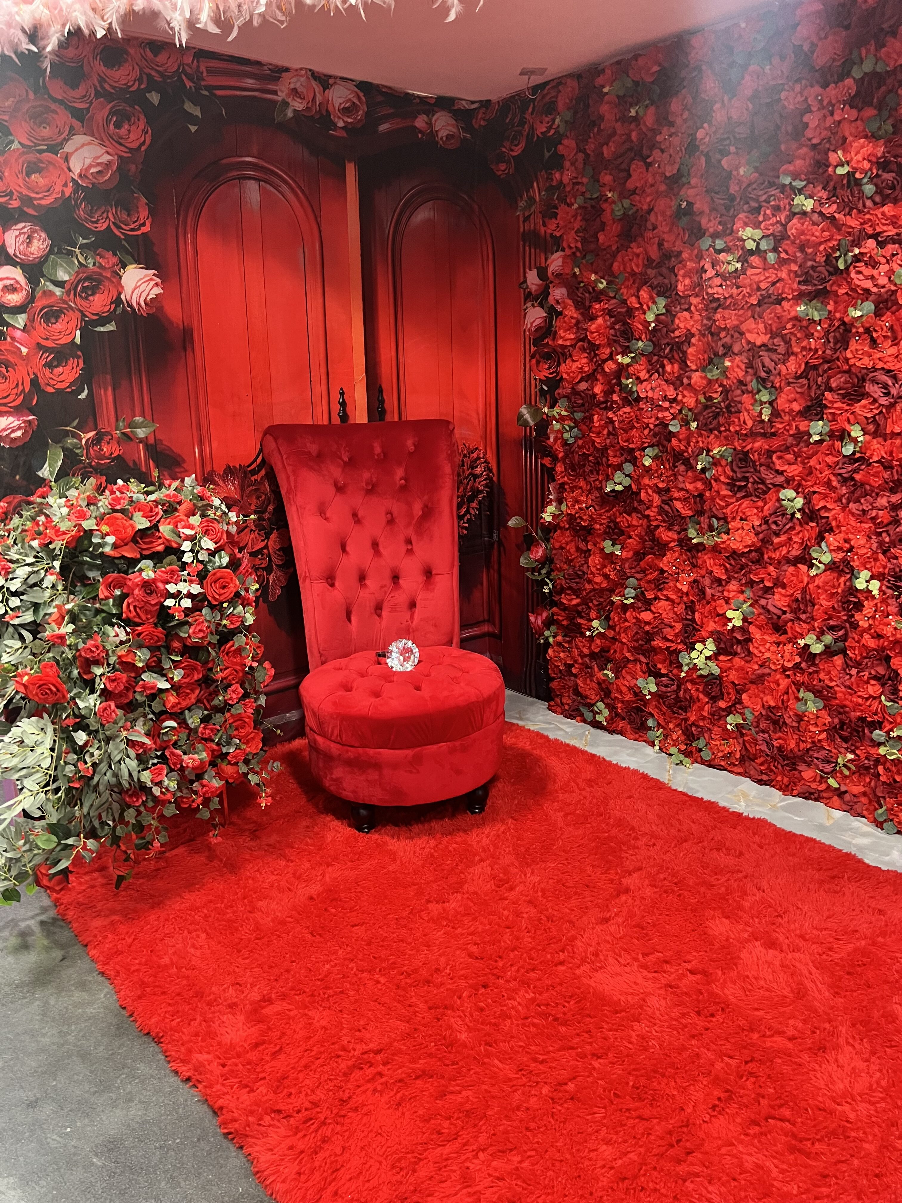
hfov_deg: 53.1
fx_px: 903
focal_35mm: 26
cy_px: 602
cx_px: 451
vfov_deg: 67.3
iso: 500
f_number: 1.5
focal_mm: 5.7
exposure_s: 1/37
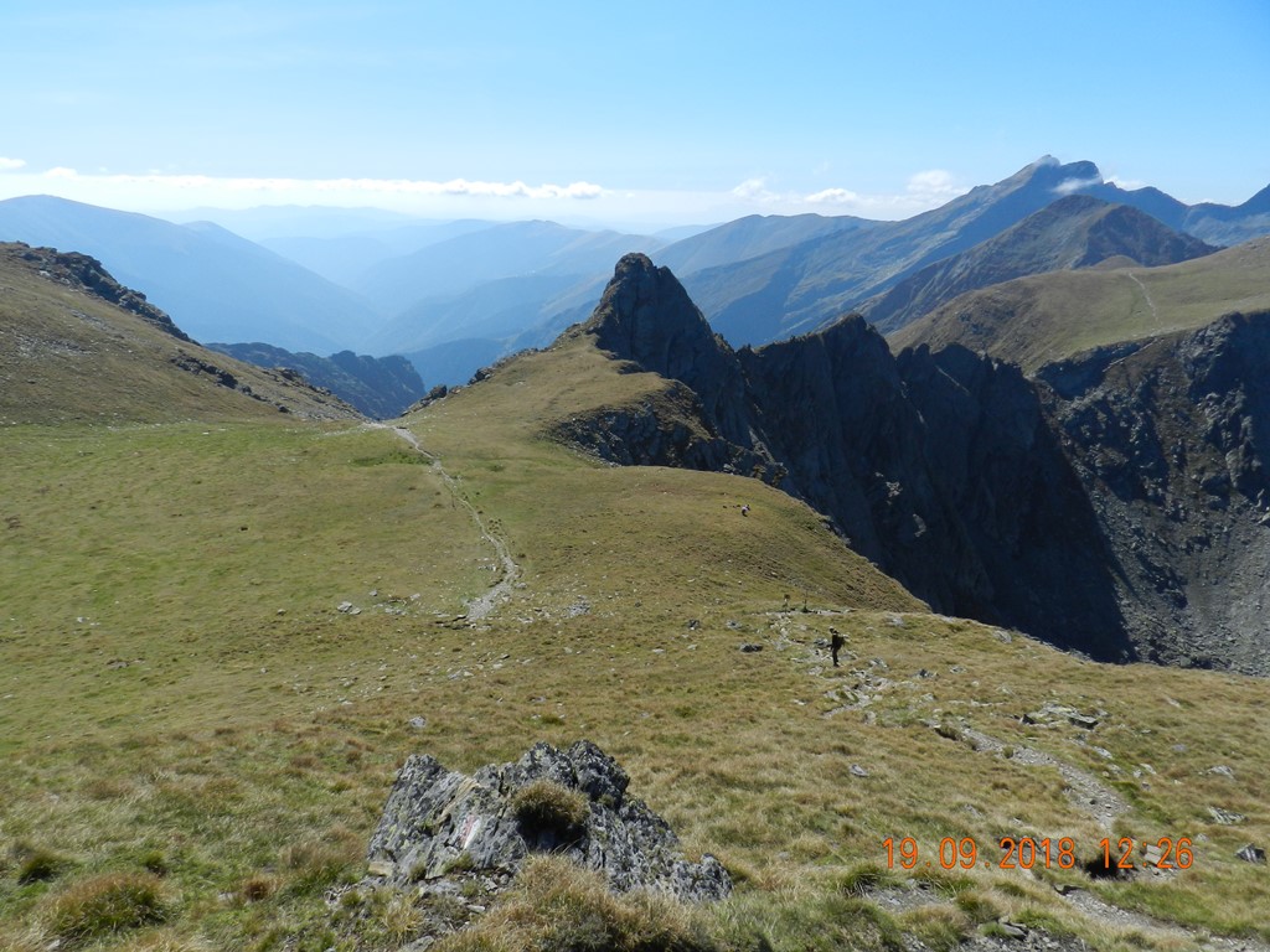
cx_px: 635
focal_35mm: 23
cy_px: 476
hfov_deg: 73.9
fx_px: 844
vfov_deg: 58.9
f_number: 4.5
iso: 160
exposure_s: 1/1000
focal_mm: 4
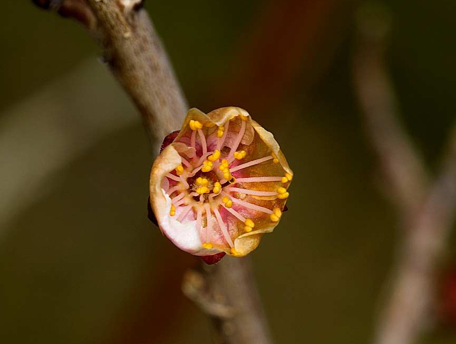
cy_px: 188
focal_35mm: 355
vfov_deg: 4.2
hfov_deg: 5.6
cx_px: 215
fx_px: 4685
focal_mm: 150
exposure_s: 1/250
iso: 200
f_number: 11
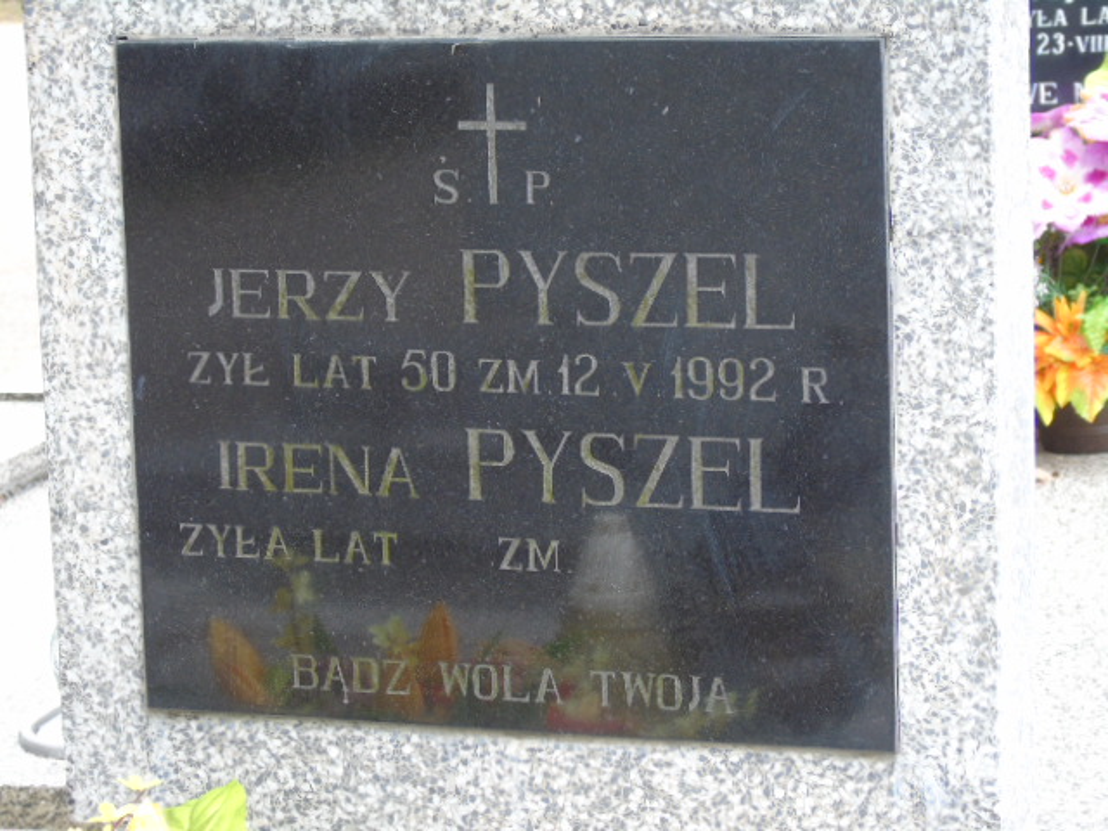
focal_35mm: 124
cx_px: 554
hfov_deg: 15.9
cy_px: 416
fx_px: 3969
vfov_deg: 12.0
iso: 100
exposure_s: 1/30
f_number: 4.6
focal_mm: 22
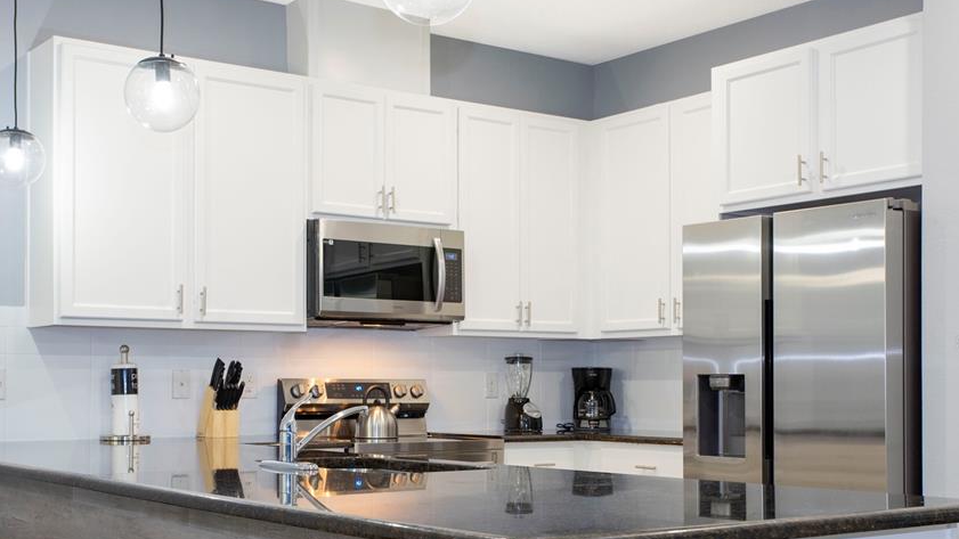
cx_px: 437
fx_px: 1297
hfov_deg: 40.5
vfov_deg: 23.4
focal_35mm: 51
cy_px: 342
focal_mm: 40
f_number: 8
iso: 1000
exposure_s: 1/13
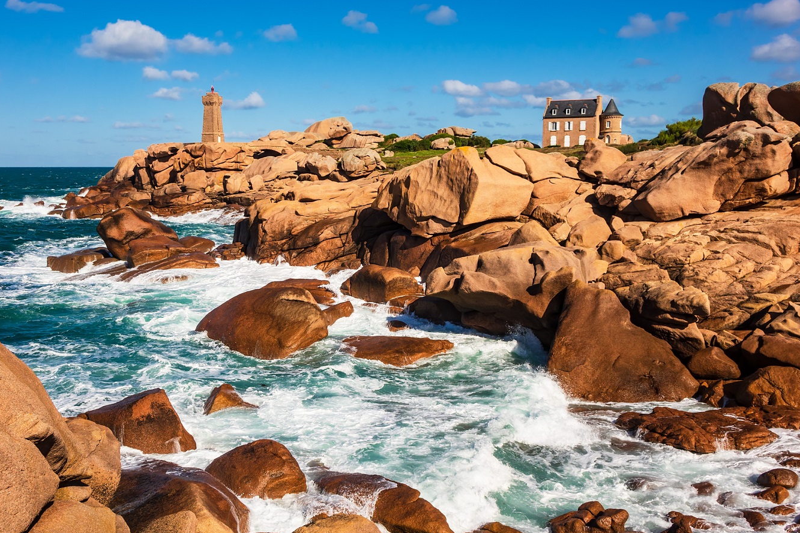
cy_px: 269
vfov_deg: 36.9
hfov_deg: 53.0
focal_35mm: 36
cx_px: 359
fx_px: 800
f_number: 5.6
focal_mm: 11.8
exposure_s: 1/1000
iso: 125
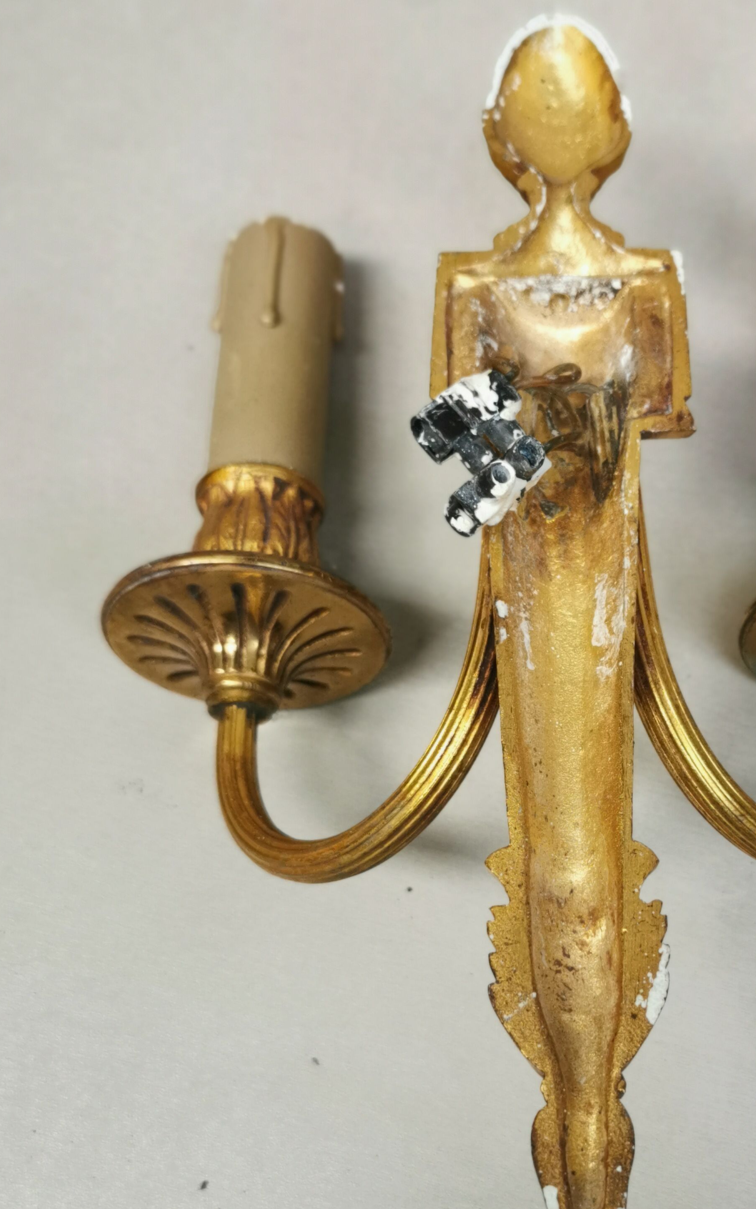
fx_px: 1582
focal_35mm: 48
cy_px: 667
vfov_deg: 41.8
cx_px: 565
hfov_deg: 26.5
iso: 160
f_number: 1.8
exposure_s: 1/50
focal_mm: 5.58
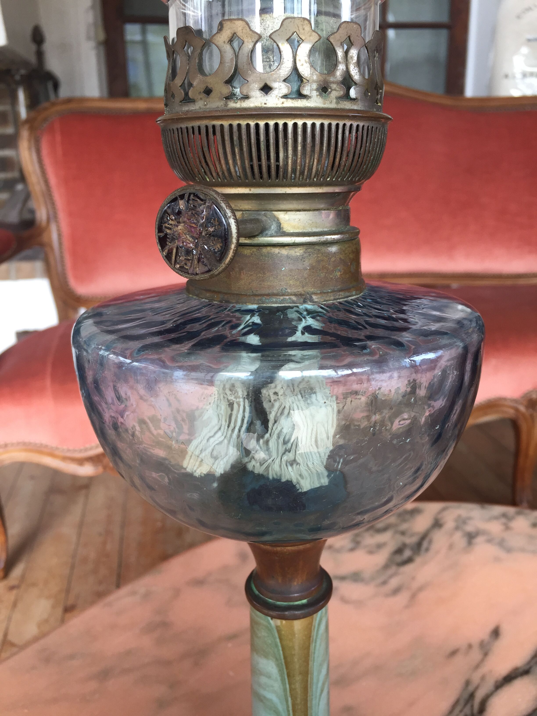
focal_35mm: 29
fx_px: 600
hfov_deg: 48.2
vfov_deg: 61.7
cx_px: 268
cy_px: 358
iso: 50
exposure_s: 1/100
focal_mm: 4.15
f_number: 2.2
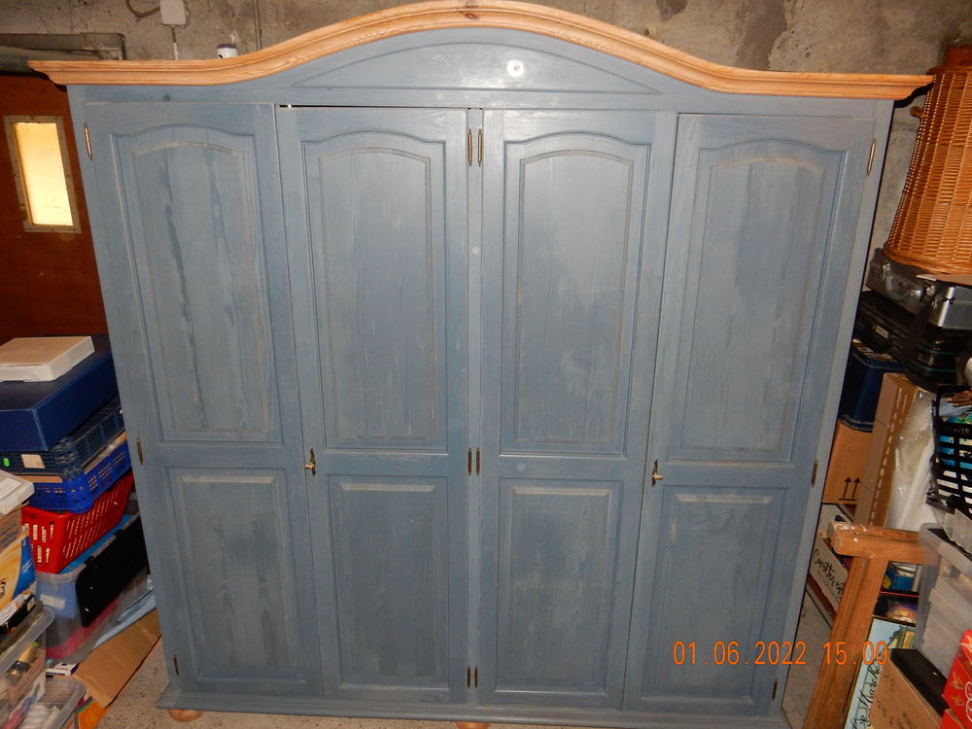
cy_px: 364
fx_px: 702
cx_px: 486
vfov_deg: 54.9
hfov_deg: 69.4
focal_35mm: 25
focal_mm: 4.5
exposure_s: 1/30
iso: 280
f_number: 3.7
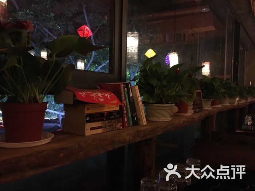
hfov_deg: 61.7
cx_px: 128
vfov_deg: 48.2
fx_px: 214
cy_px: 96
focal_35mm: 29
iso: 800
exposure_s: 1/17
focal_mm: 4.15
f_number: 2.2
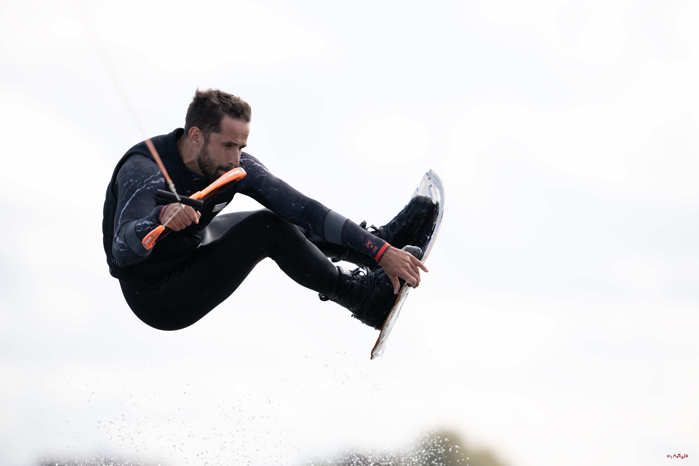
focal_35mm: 400
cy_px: 233
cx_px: 350
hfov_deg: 5.2
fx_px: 7766
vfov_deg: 3.4
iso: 320
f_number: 4
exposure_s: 1/2000
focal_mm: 400
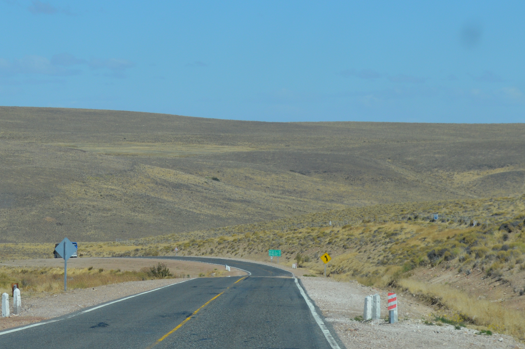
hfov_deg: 10.9
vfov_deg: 7.3
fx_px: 2710
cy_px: 5
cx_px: -50
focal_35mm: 186
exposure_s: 1/320
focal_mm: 52
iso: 100
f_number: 9
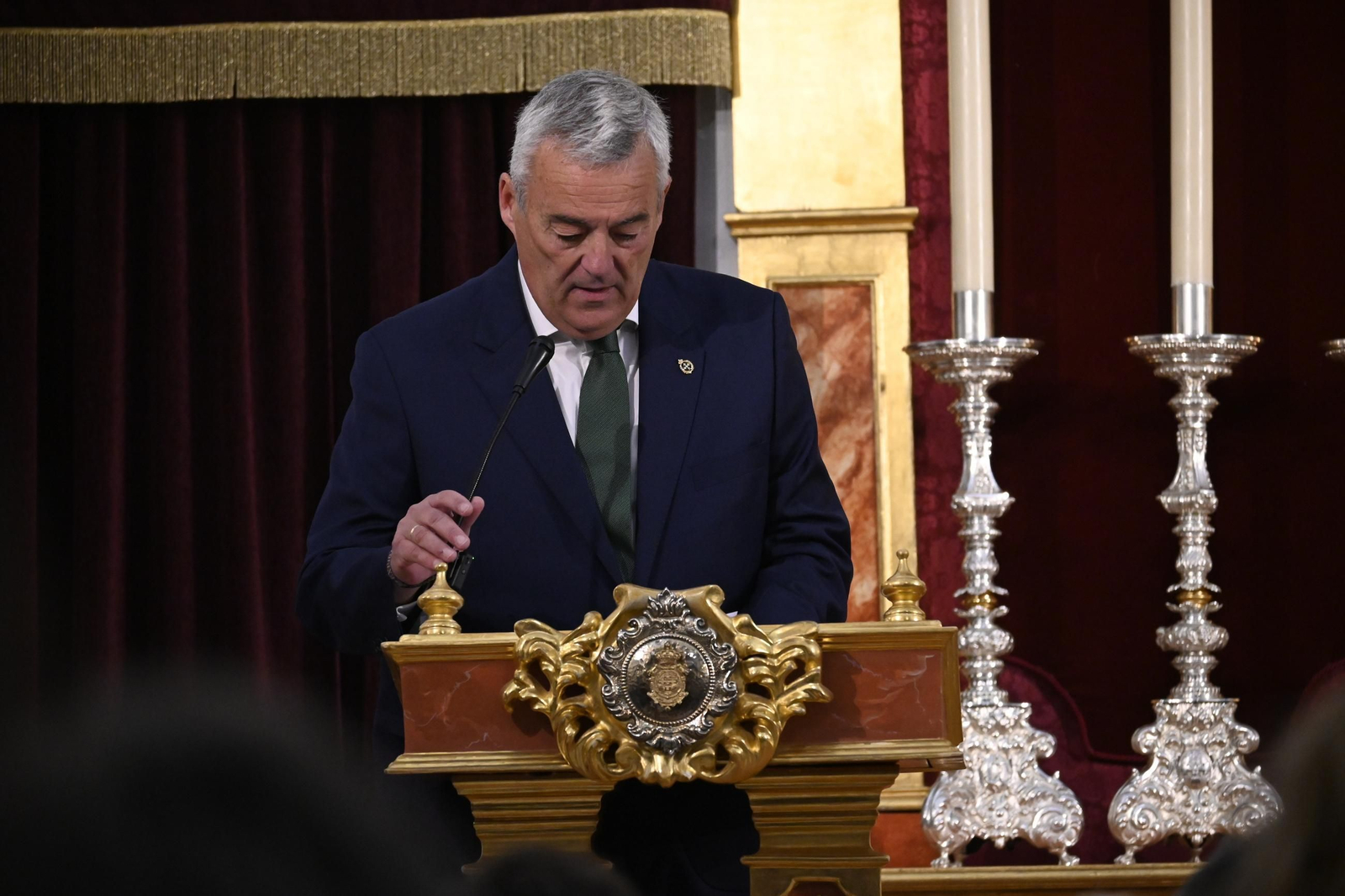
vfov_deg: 6.3
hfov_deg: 9.5
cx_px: 672
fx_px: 8124
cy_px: 448
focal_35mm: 218
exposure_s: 1/200
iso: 3200
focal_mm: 145
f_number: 5.3
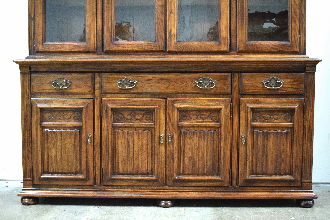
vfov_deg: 32.2
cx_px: 161
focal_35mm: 42
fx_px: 380
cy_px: 109
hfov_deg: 46.9
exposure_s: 1/60
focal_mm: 27
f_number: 4
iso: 5000
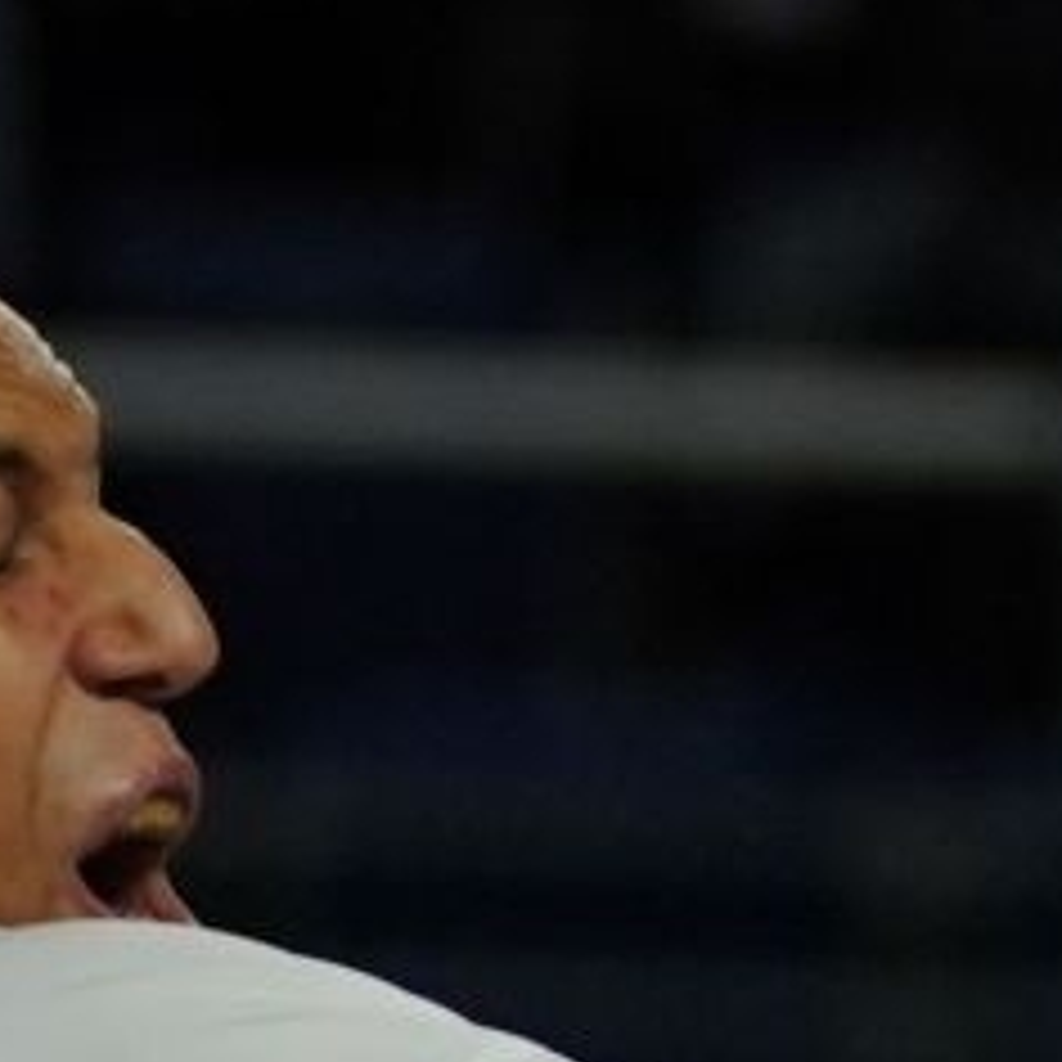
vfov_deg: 1.3
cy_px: 2466
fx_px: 48177
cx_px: 1724
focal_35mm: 1388
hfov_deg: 1.3
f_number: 2.8
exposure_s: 1/1000
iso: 800
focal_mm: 143
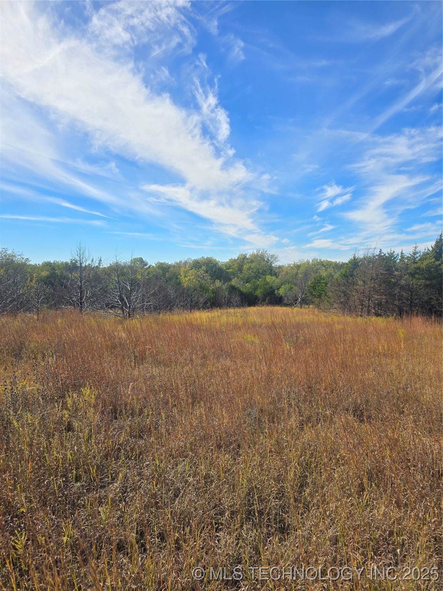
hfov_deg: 58.9
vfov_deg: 73.9
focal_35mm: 23
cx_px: 222
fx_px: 392
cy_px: 296
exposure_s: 1/997
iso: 12
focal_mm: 6.3
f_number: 1.7
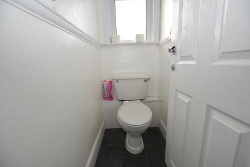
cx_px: 125
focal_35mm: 15
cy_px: 84
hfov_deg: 100.4
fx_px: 104
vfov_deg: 77.3
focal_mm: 10
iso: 200
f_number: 4
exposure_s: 1/125
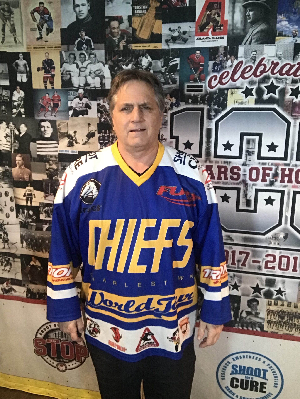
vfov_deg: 56.8
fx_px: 369
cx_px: 150
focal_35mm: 32
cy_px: 200
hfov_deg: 44.2
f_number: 2.2
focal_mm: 2.87
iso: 200
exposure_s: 1/20
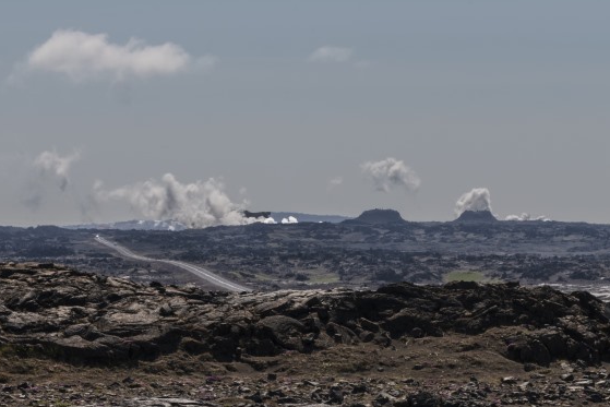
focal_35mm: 151
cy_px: 258
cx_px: 466
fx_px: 2559
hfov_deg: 13.5
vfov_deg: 9.1
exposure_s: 1/200
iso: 100
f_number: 16
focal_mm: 66
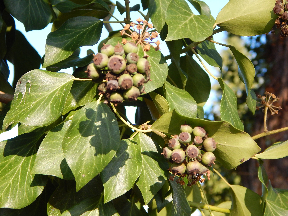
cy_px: 108
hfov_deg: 26.0
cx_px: 144
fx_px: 624
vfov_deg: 19.6
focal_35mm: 75
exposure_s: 1/250
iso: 180
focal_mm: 13.5
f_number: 4.2
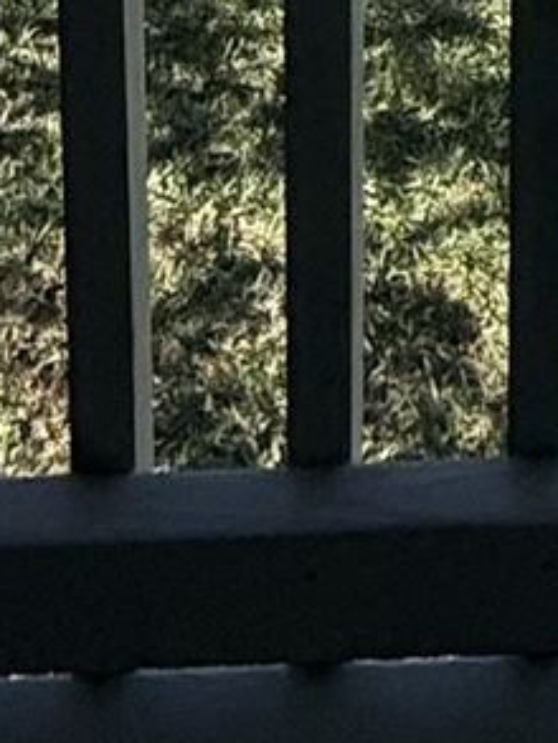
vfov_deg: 10.8
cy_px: -1565
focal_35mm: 110
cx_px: 824
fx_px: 2363
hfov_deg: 12.8
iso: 50
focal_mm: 2.22
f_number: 2.2
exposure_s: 1/1339
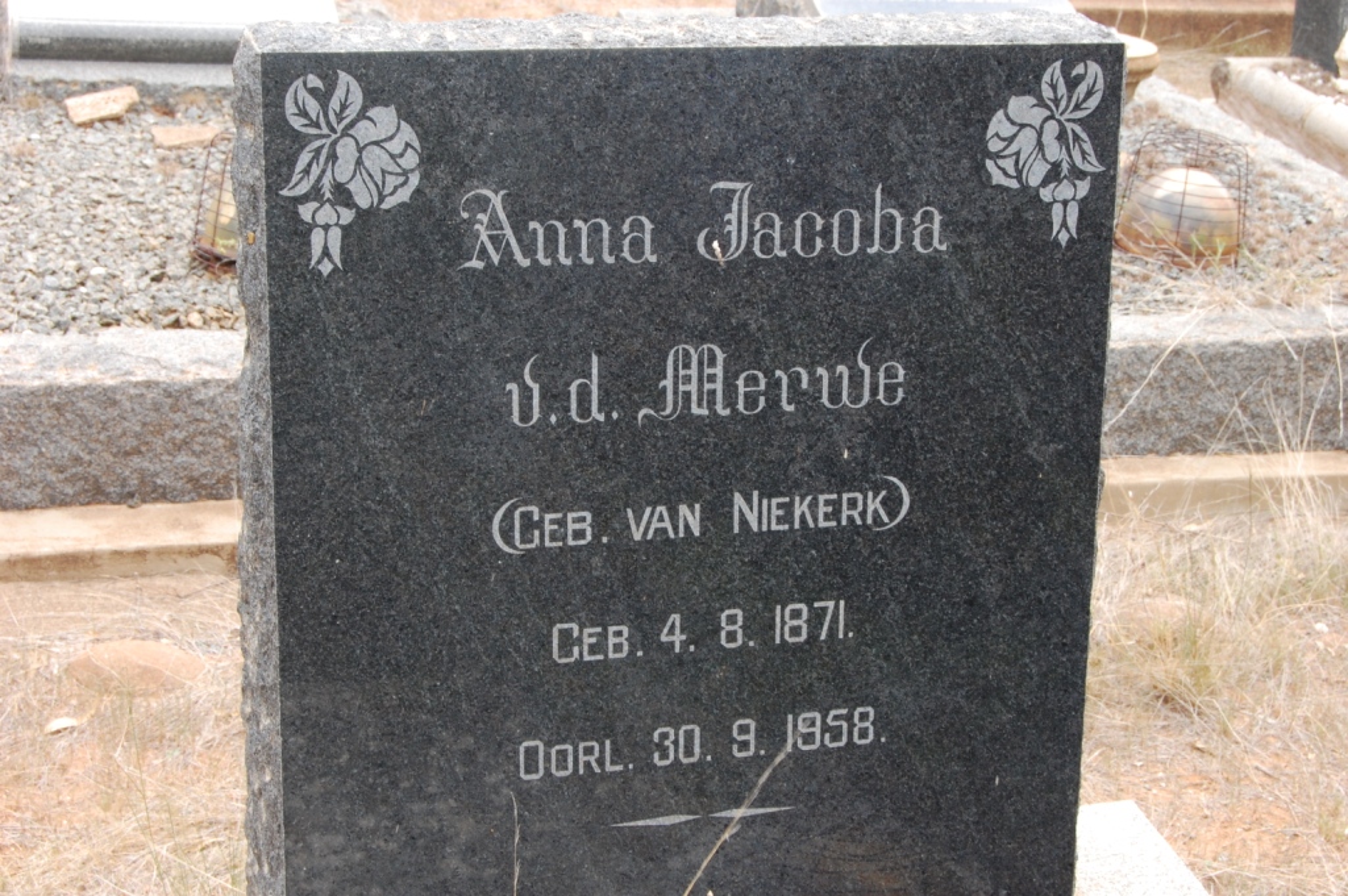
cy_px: 448
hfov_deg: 29.9
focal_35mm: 68
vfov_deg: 20.1
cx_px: 674
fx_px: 2525
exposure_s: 1/30
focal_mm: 45
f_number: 14
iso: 400
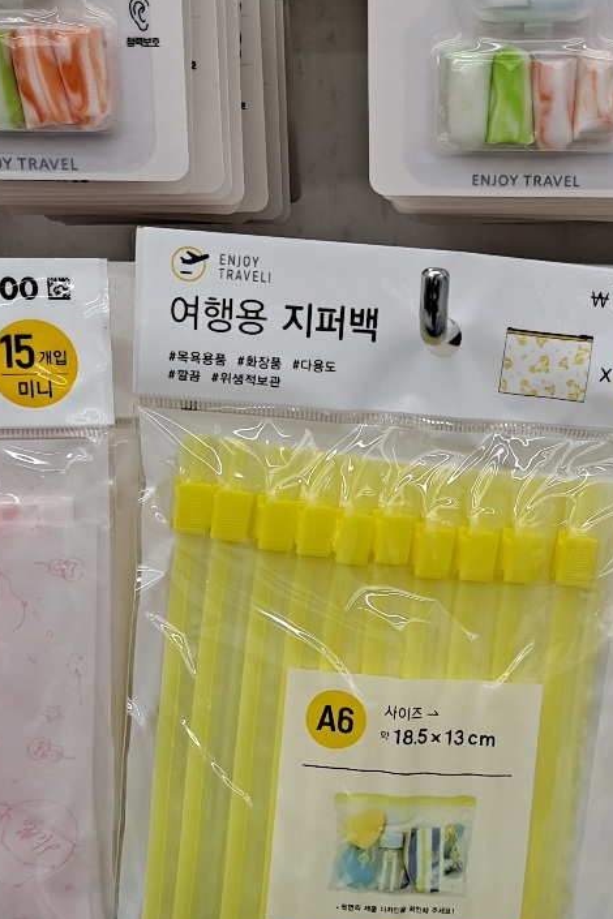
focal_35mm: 59
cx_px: 420
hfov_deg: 22.9
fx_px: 1507
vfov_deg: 33.6
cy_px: 611
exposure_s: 1/100
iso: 64
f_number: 2
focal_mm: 4.6
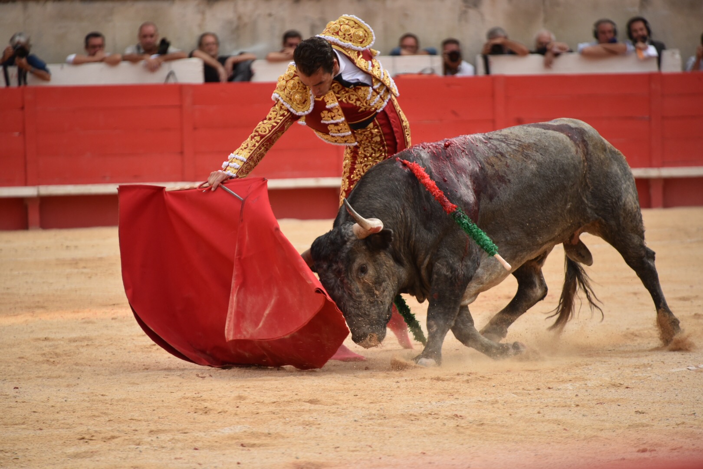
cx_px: 352
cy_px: 234
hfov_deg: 8.2
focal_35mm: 250
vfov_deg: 5.5
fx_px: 4882
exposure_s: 1/640
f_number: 5.6
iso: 1100
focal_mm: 250
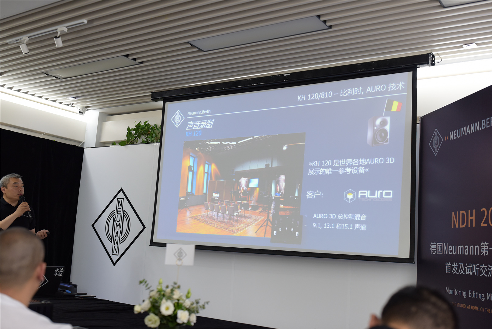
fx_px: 547
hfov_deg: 48.4
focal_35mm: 40
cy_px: 164
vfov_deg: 33.4
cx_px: 246
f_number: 2.5
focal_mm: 40
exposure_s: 1/80
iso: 640
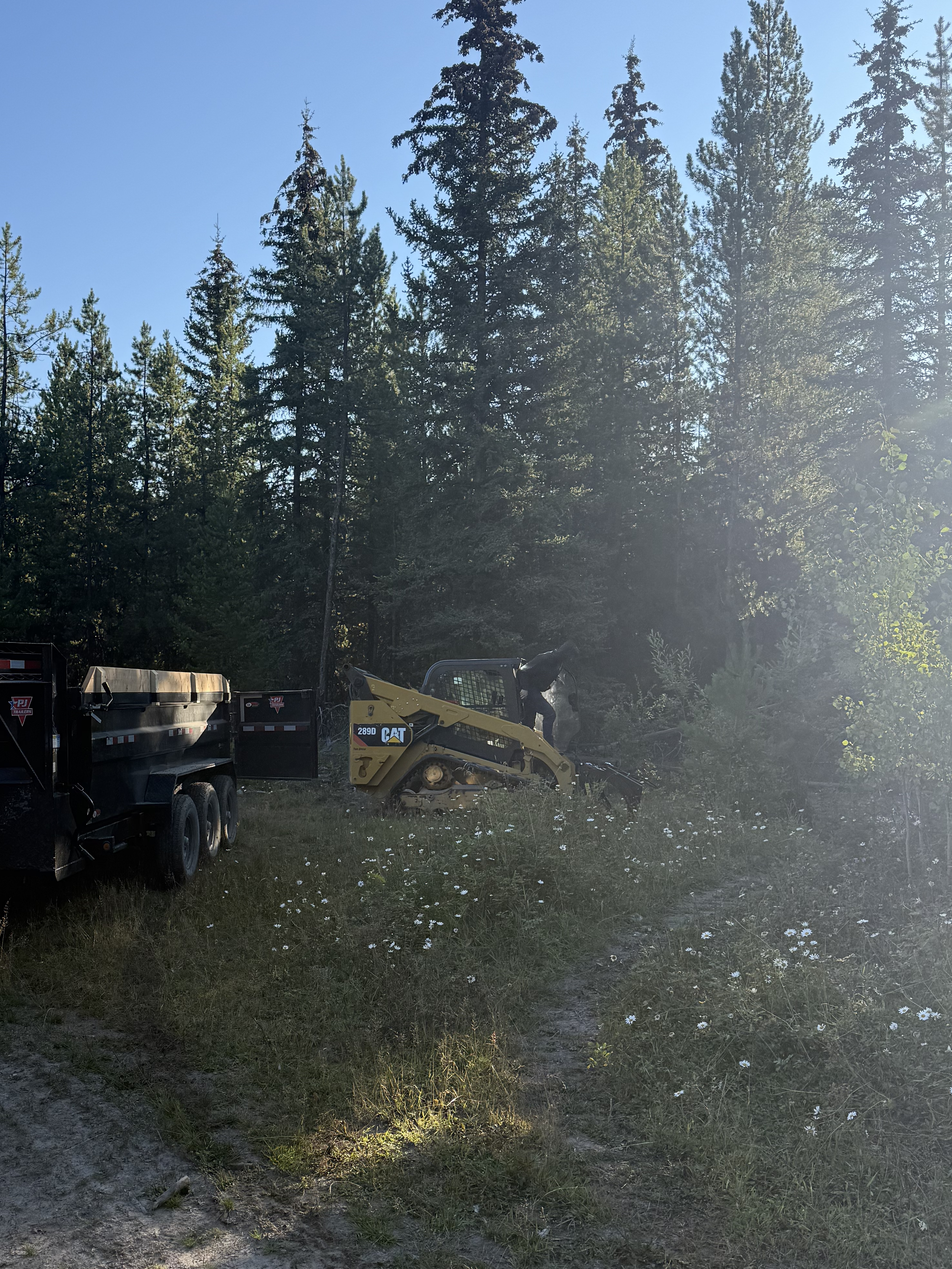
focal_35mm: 35
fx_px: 1283
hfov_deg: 40.1
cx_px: 300
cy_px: 671
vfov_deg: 52.6
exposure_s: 1/2370
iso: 100
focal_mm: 6.76
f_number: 1.78
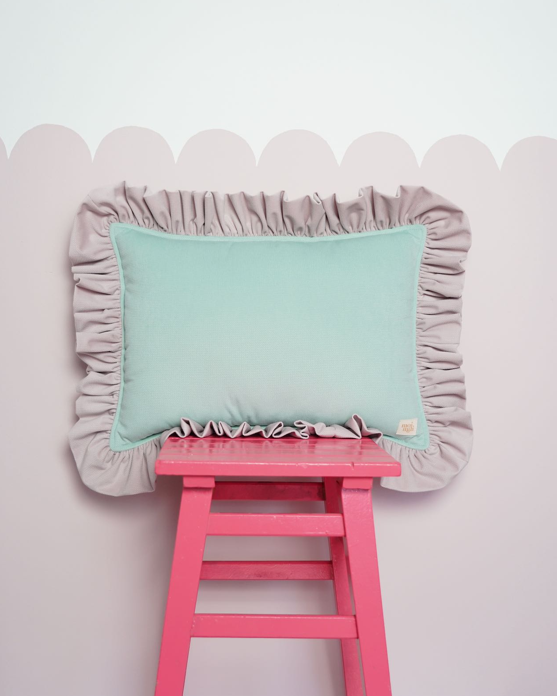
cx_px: 281
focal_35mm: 40
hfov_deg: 37.3
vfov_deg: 45.6
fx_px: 824
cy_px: 293
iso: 1000
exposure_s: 1/40
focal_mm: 35
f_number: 4
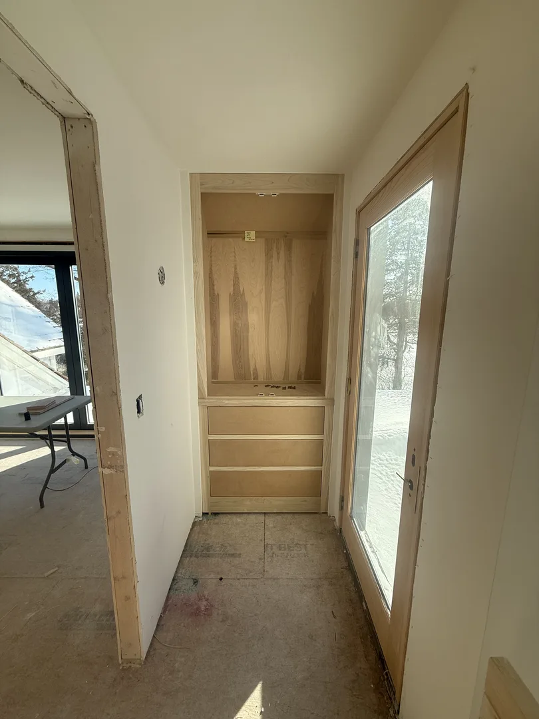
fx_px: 291
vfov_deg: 102.1
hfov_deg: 85.7
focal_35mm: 14
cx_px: 270
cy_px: 360
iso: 64
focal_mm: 2.22
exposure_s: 1/596
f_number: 2.2
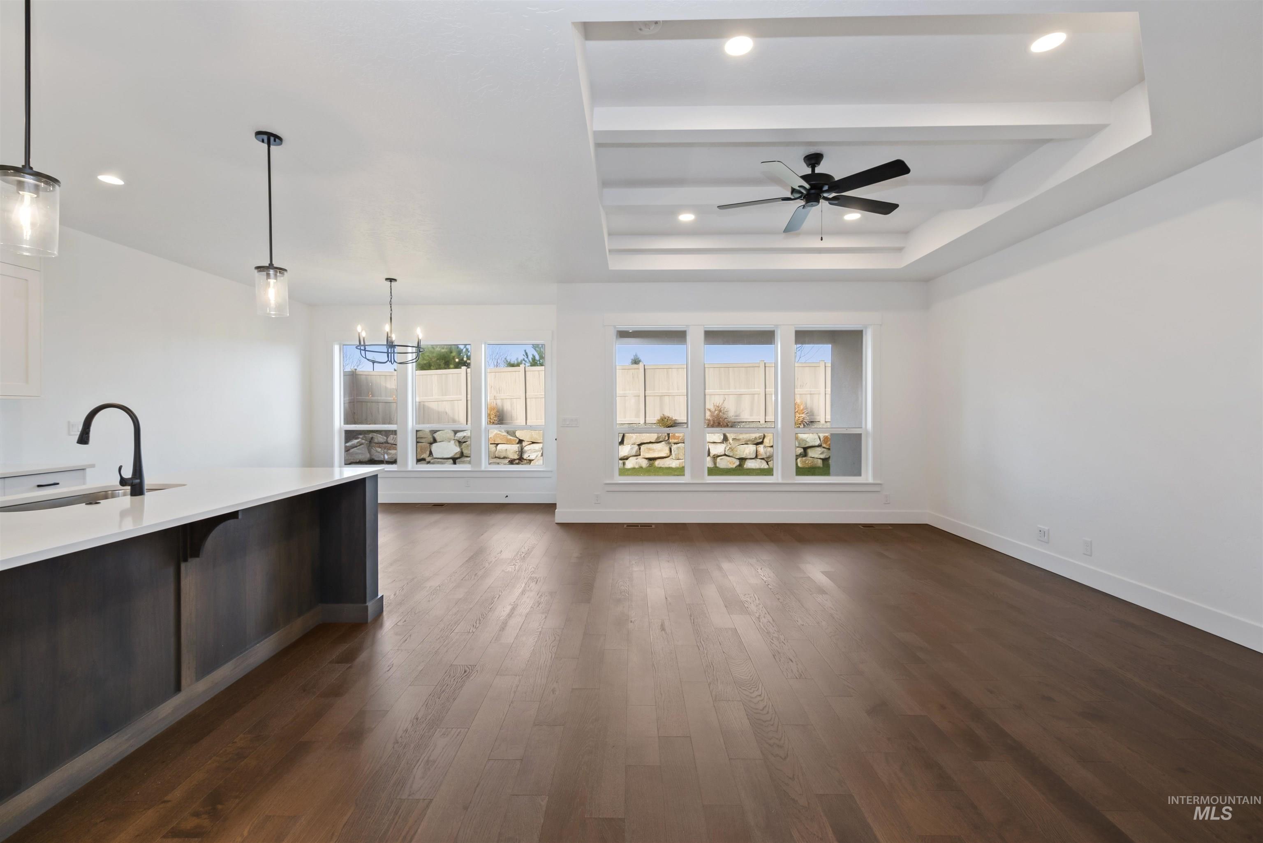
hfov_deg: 100.4
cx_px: 632
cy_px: 422
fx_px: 526
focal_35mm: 15
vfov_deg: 77.4
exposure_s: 1/20
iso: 320
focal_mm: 15
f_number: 6.3
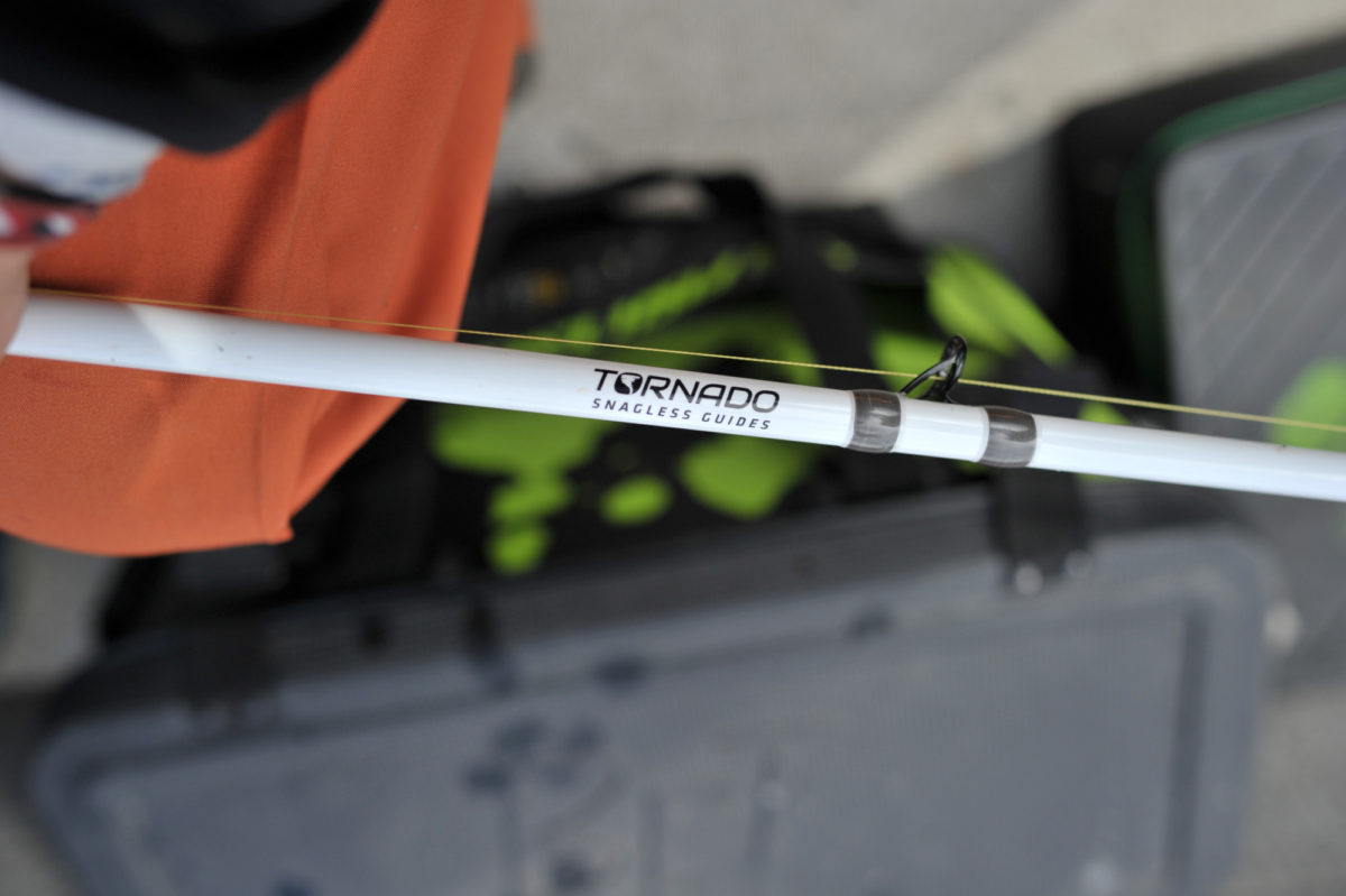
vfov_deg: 46.4
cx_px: 673
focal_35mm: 28
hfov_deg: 65.5
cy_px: 448
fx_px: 1046
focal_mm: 28
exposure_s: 1/1600
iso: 250
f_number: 3.5
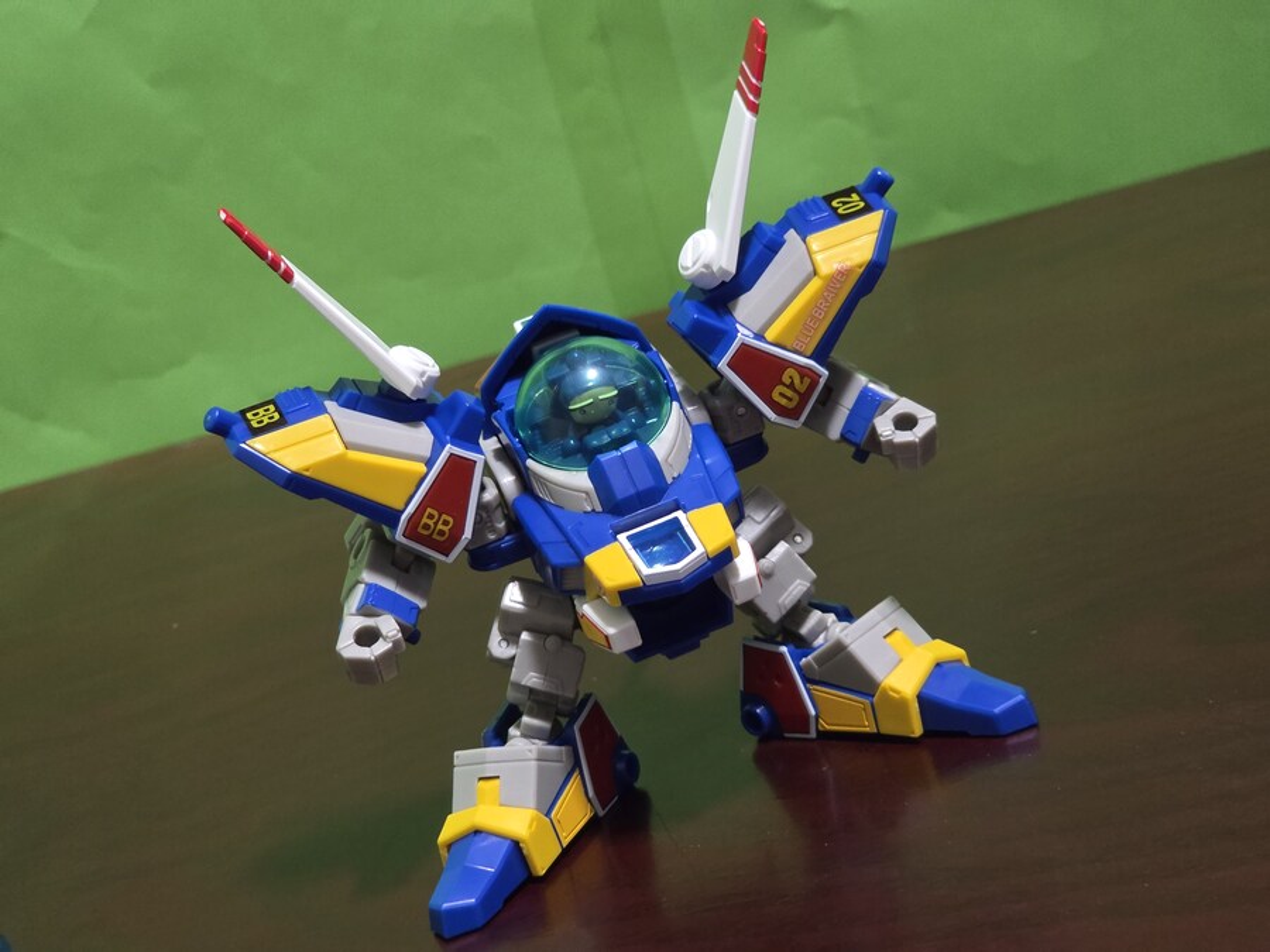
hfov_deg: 28.2
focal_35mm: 69
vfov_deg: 21.3
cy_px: 476
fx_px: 2531
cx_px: 635
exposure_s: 1/30
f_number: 2.4
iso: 800
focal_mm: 7.9
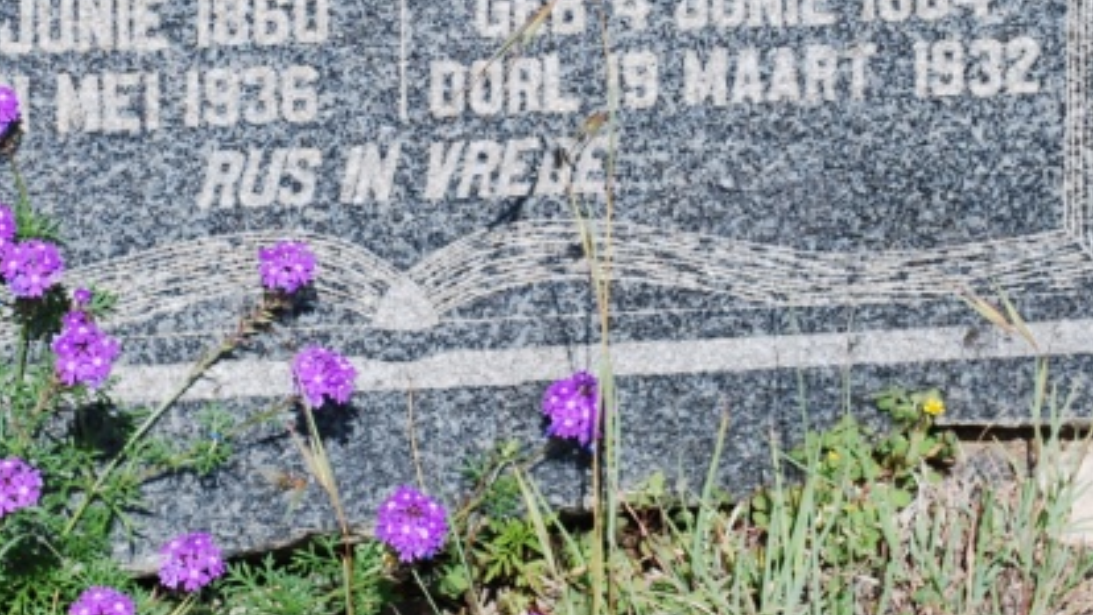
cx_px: 364
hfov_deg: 12.0
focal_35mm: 179
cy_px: -51
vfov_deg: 6.8
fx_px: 5188
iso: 100
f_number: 8
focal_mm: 46
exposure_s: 1/250
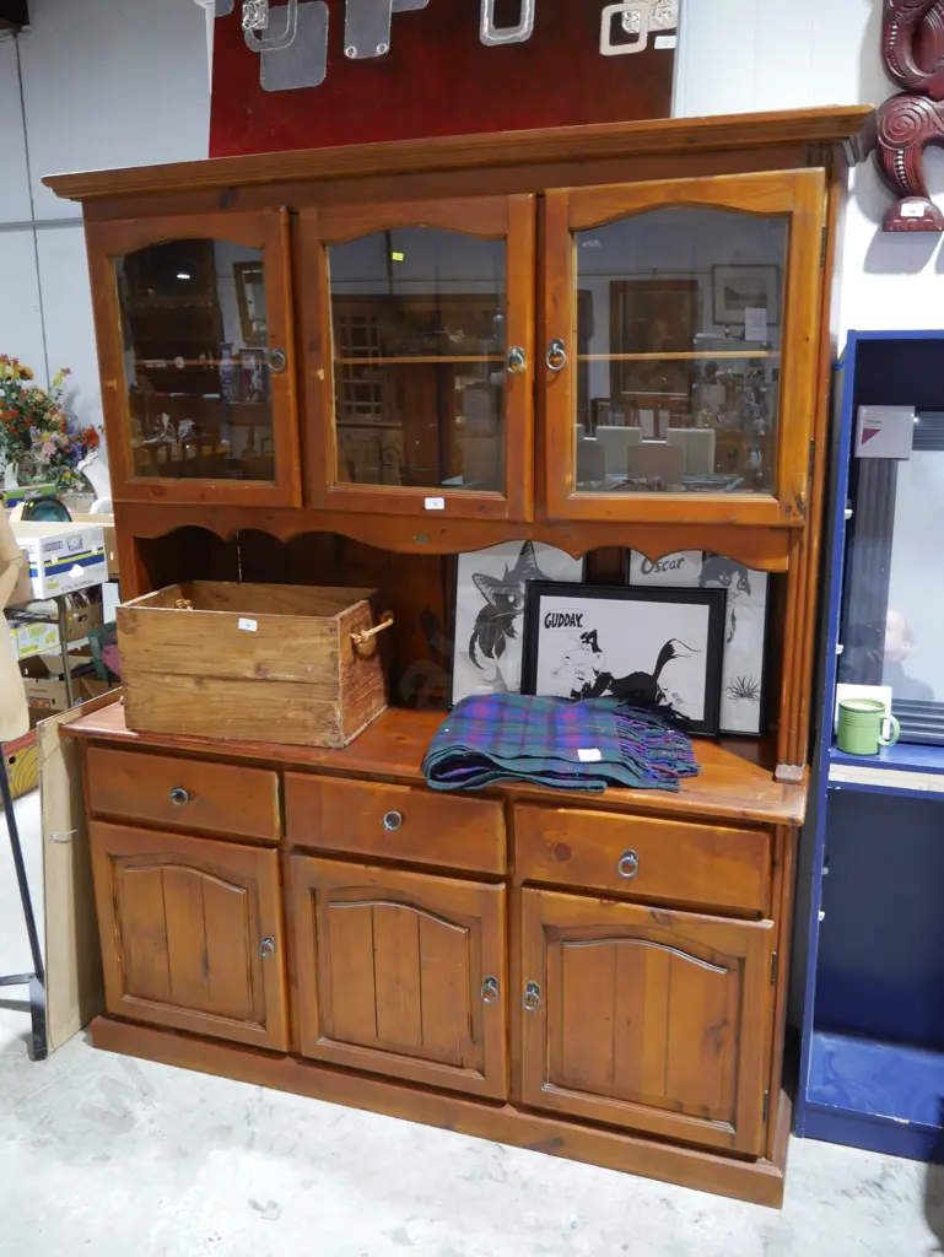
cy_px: 628
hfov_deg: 49.8
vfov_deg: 63.4
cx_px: 472
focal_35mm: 28
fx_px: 1017
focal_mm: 14
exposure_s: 1/60
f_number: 3.5
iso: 1000
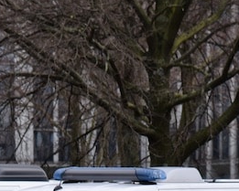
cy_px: 307
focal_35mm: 442
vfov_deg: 3.5
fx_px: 3128
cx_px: 109
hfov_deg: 4.4
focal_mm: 120
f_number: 5.6
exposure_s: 1/500
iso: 250
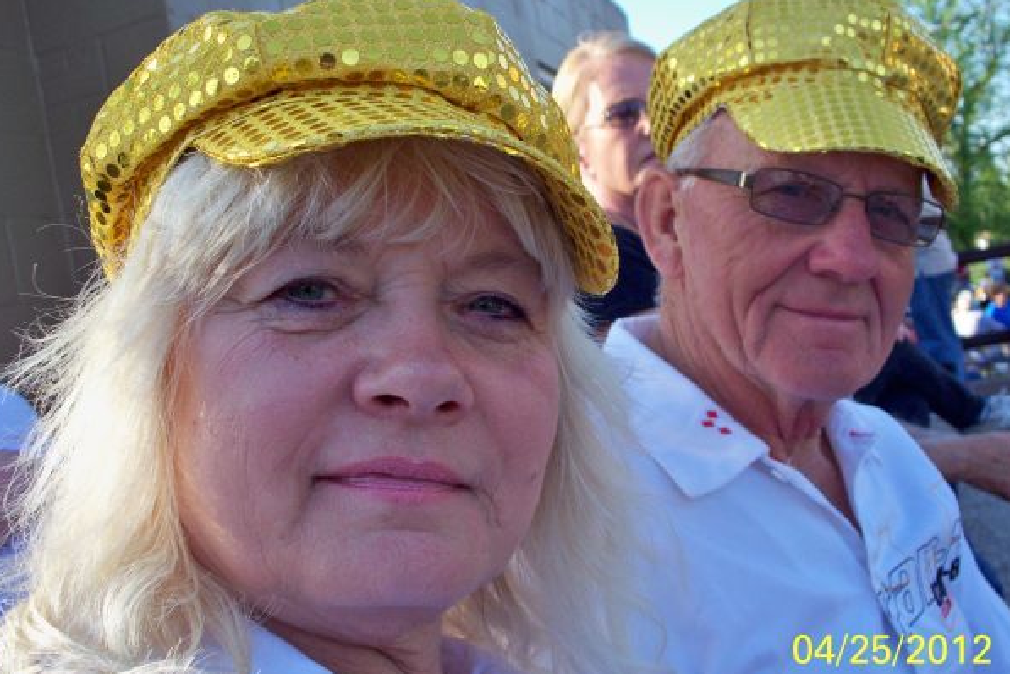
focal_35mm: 39
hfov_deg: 49.5
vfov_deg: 34.2
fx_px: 1094
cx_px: 531
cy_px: 347
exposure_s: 1/800
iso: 200
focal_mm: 7.54
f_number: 2.8
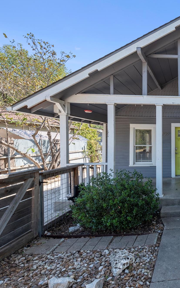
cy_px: 144
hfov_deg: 42.3
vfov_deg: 79.7
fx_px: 173
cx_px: 202
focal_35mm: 22
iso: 400
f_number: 8
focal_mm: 14
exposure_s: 1/80
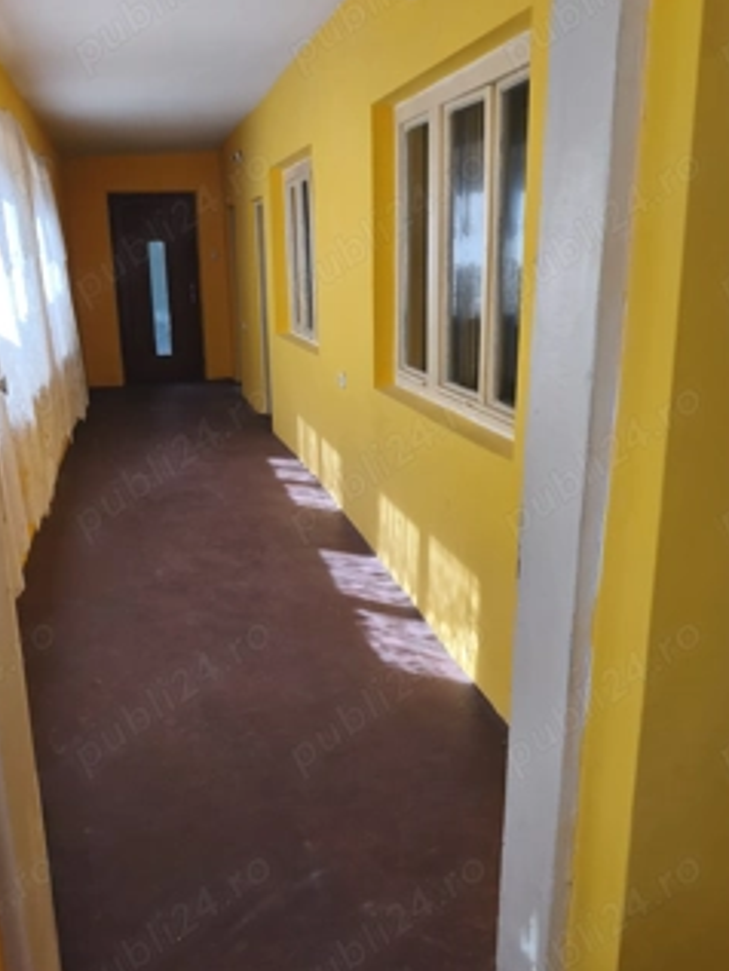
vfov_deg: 61.6
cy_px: 512
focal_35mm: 29
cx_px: 279
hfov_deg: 47.9
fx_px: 814
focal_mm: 6.18
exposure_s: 1/127
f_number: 1.65
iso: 50
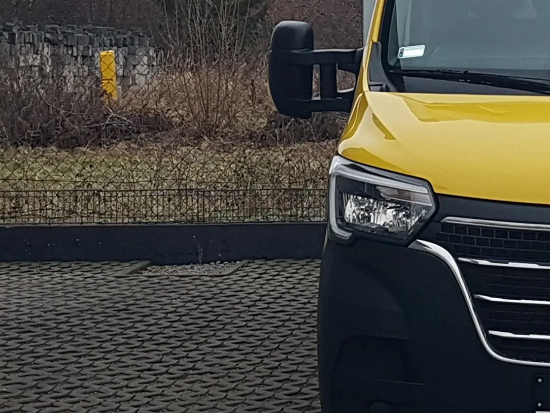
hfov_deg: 29.9
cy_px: 91
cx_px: 606
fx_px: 922
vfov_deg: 24.9
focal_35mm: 58
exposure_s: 1/401
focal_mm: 4.2
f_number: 1.7
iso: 40
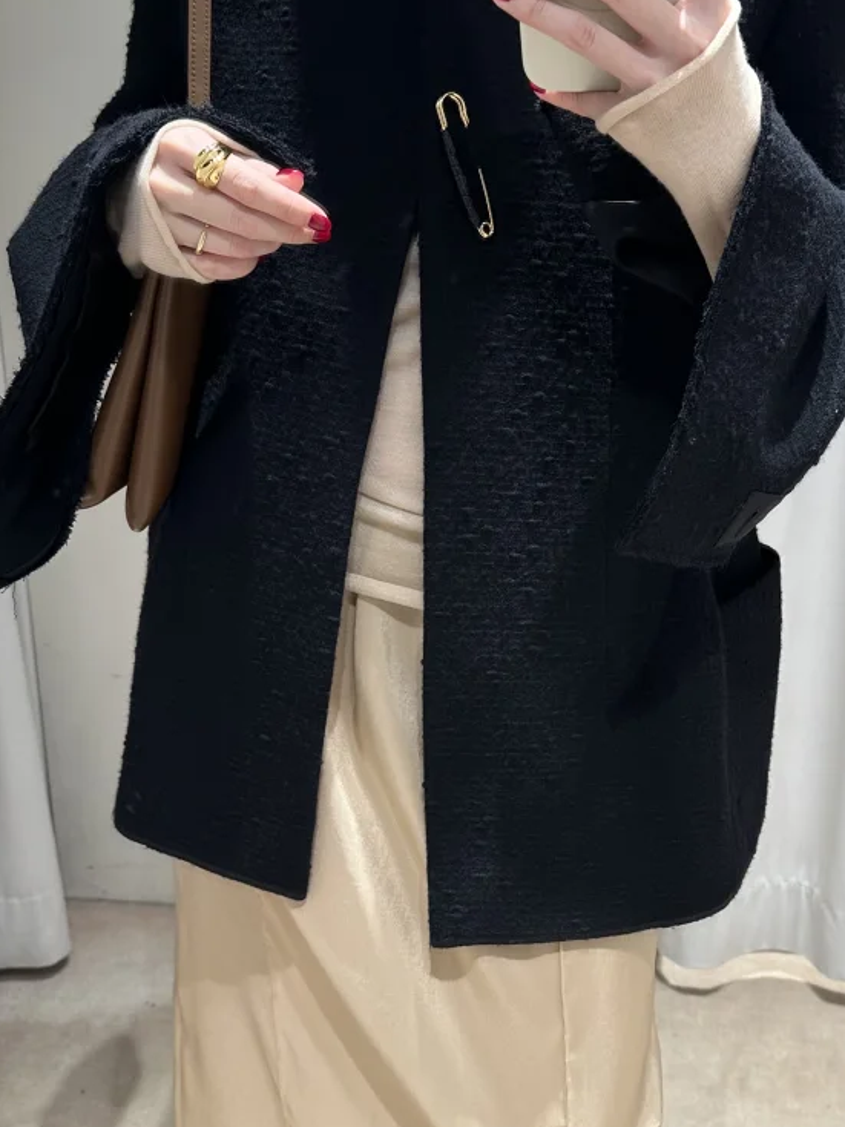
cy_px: 684
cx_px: 656
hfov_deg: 30.2
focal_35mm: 47
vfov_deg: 40.2
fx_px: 1530
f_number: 1.78
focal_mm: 6.86
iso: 100
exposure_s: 1/100
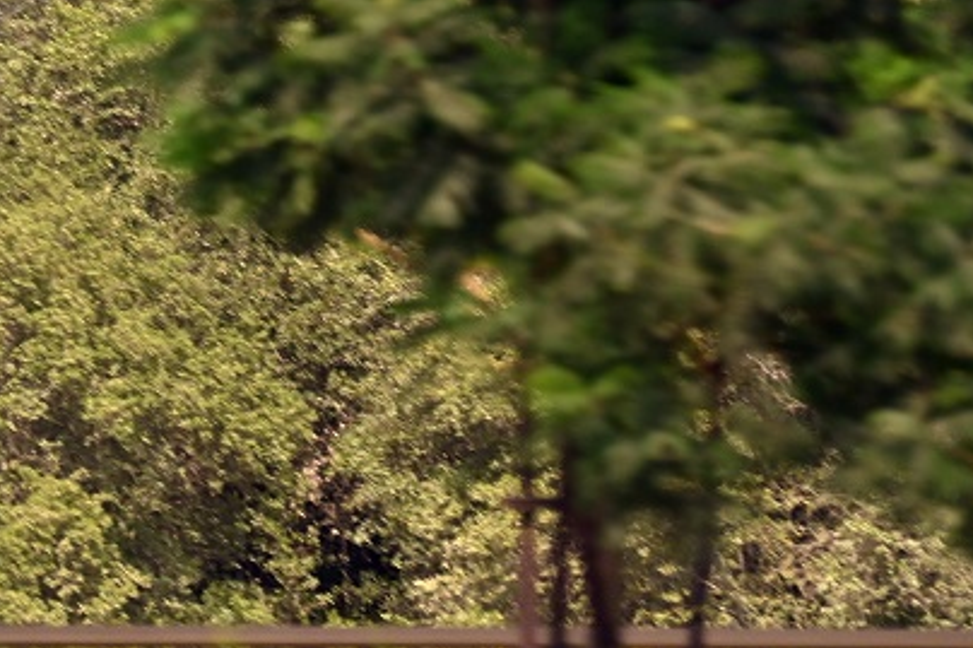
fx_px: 15993
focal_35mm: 592
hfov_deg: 3.5
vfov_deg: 2.3
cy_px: 104
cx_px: 377
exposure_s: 1/500
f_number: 5.6
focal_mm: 240
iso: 640
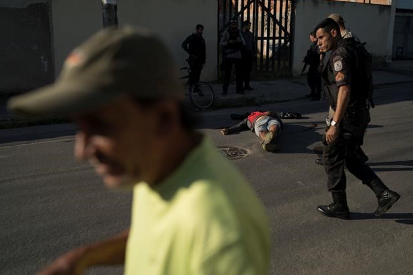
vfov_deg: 36.9
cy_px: 138
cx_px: 208
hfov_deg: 53.1
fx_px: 413
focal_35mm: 36
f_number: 2
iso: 50
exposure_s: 1/2000
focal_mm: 35
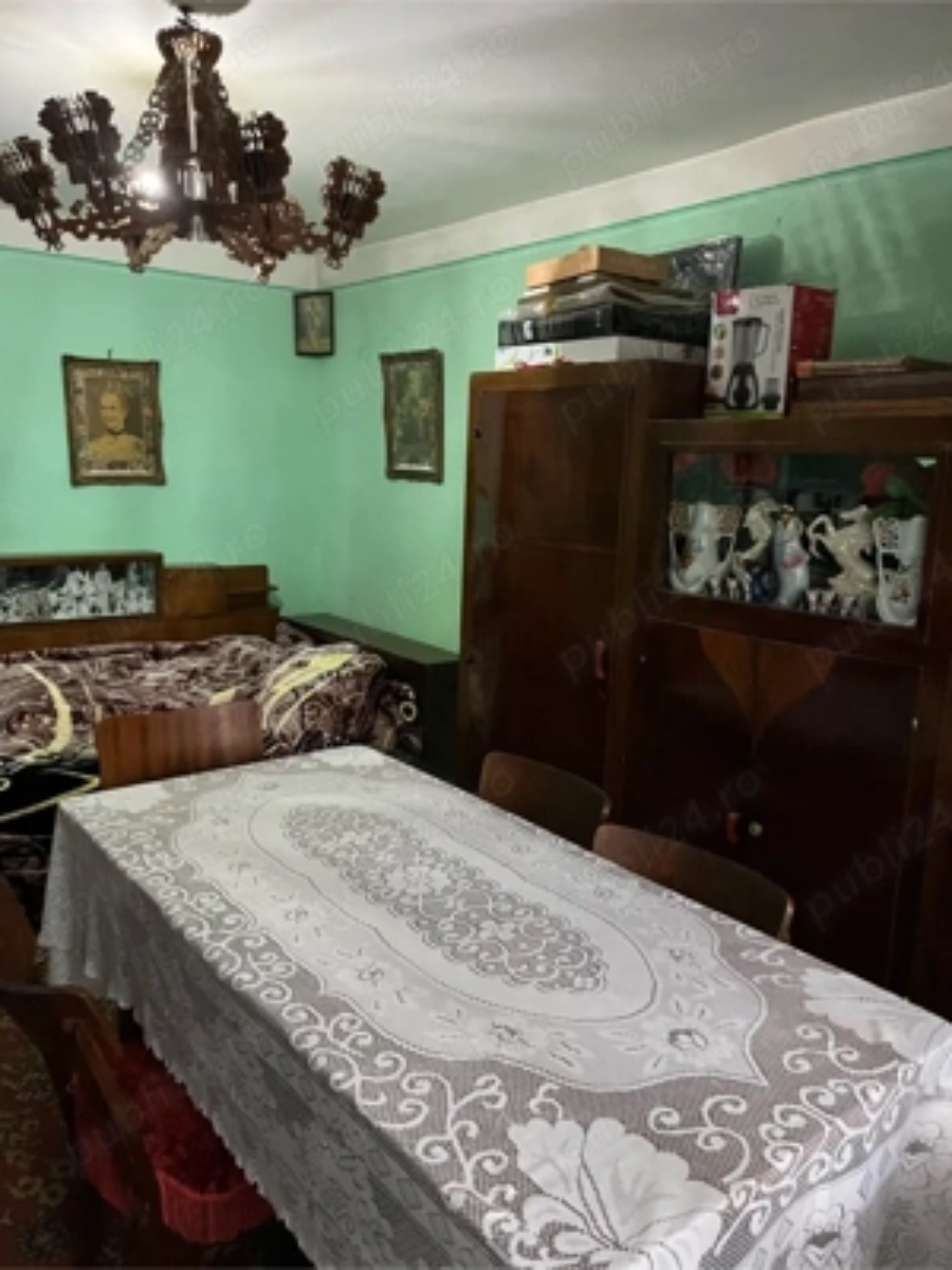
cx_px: 476
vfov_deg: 67.3
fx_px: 953
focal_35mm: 26
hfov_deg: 53.1
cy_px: 635
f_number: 1.6
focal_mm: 5.1
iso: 640
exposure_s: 1/33
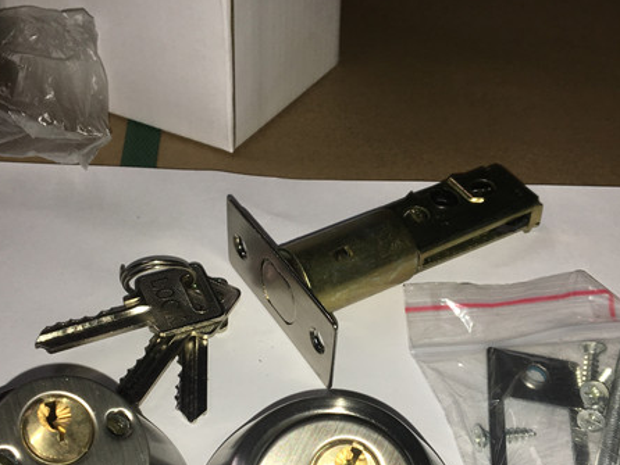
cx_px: 291
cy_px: 378
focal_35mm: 52
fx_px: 932
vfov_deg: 27.5
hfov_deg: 36.8
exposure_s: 1/114
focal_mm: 4.15
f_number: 2.2
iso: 25
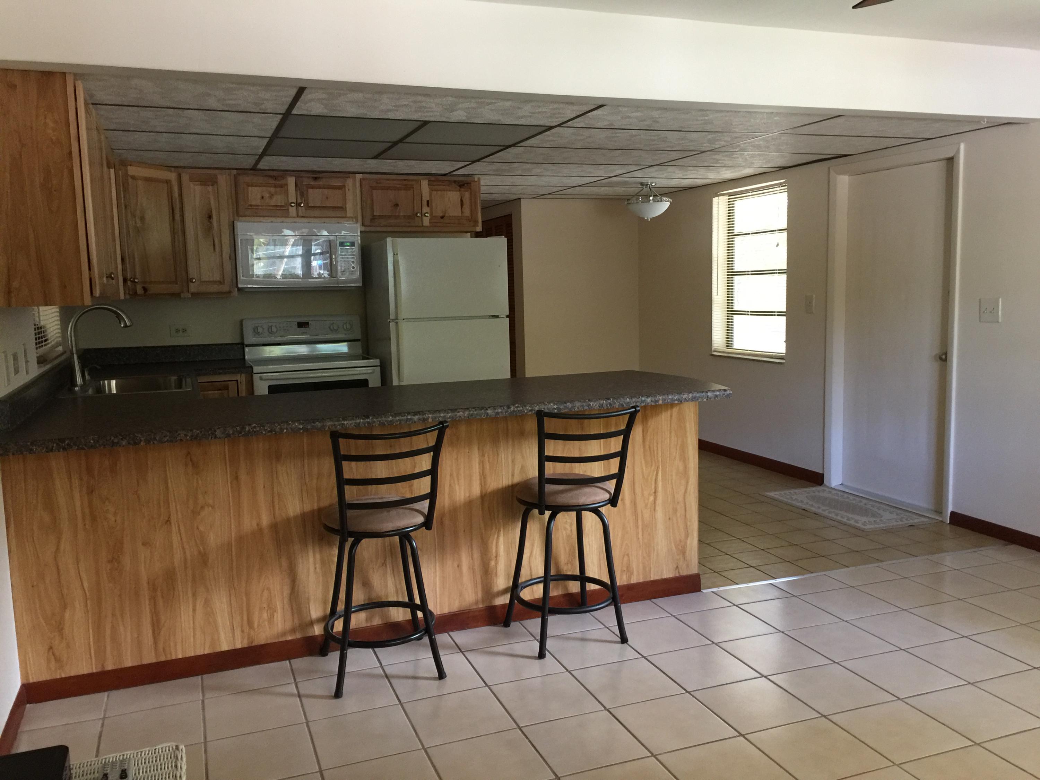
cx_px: 520
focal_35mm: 29
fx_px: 871
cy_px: 390
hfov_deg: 61.7
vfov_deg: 48.2
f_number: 2.2
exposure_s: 1/15
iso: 100
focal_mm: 4.15
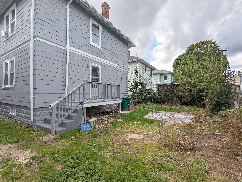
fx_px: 112
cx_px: 121
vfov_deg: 78.2
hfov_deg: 94.4
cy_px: 91
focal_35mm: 16
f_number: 2.2
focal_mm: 2.35
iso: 51
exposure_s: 1/1176
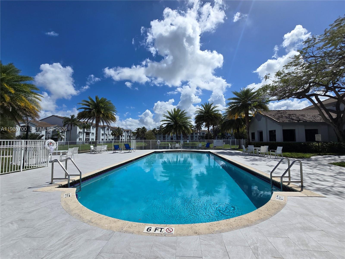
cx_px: 172
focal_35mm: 13
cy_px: 130
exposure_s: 1/5883
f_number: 2.2
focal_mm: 2.2
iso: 50
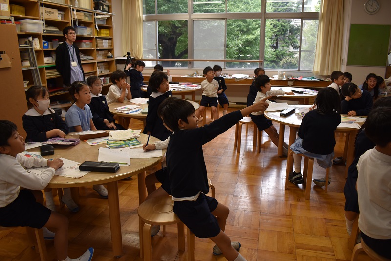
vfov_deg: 47.9
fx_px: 293
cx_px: 196
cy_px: 130
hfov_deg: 67.4
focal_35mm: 27
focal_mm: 18
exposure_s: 1/100
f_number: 5
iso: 400
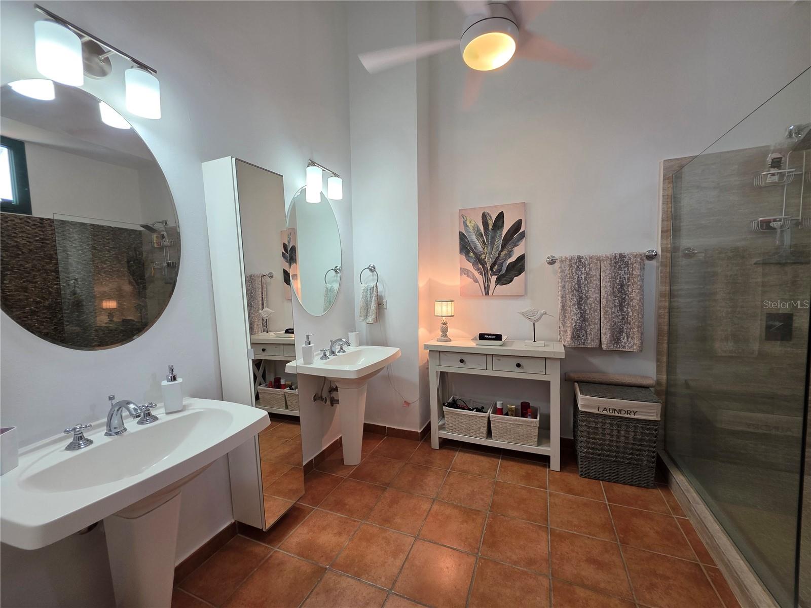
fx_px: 305
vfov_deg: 89.9
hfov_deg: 106.2
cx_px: 406
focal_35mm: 13
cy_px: 304
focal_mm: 2.2
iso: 125
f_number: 1.9
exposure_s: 1/120
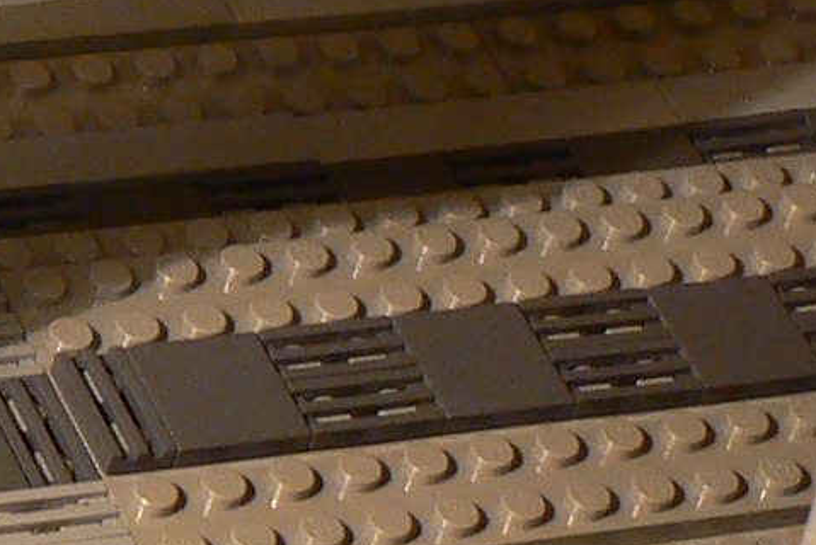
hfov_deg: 8.9
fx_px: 4989
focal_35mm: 220
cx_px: -661
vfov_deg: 6.2
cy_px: 702
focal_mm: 6
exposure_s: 1/10
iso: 100
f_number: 2.8
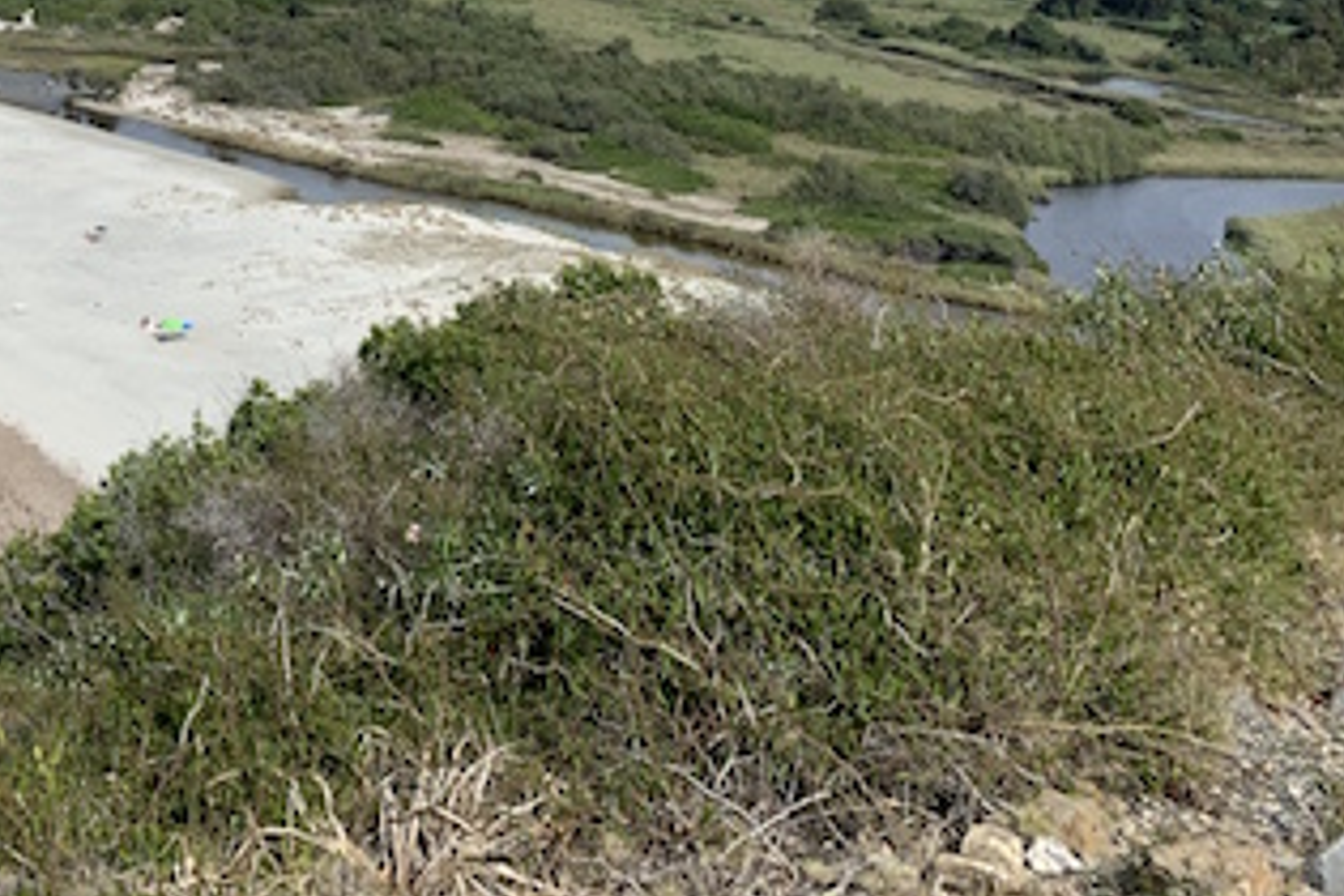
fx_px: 2053
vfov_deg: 23.1
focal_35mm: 55
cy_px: -107
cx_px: 85
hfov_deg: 33.9
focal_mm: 4.25
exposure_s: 1/3185
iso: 25
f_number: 1.8
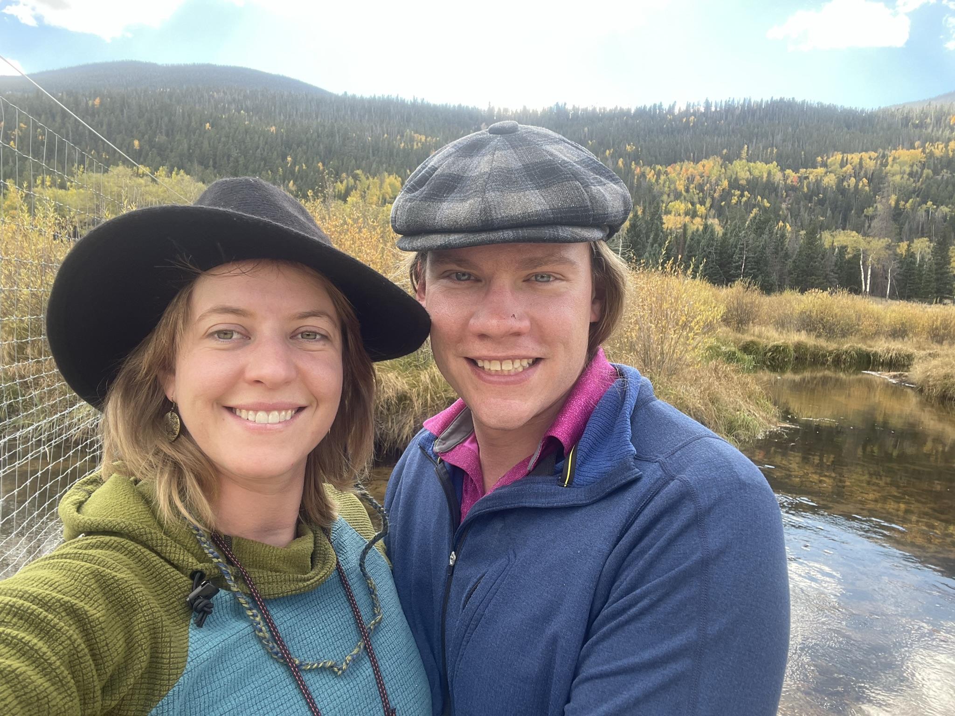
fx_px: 635
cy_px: 358
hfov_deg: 73.9
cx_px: 478
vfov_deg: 58.9
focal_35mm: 23
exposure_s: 1/121
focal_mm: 2.71
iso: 32
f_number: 2.2
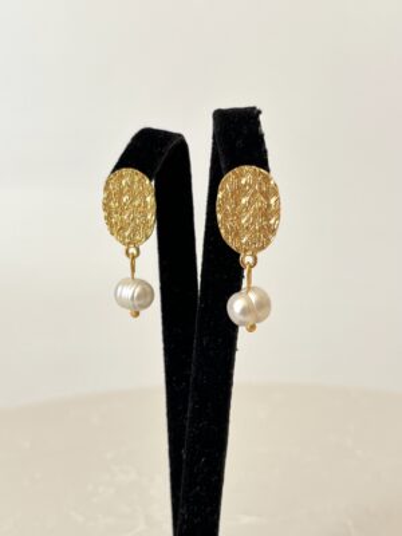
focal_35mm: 52
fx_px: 805
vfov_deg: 36.8
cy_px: 268
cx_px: 201
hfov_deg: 28.0
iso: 40
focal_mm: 5.1
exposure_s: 1/203
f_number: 1.6
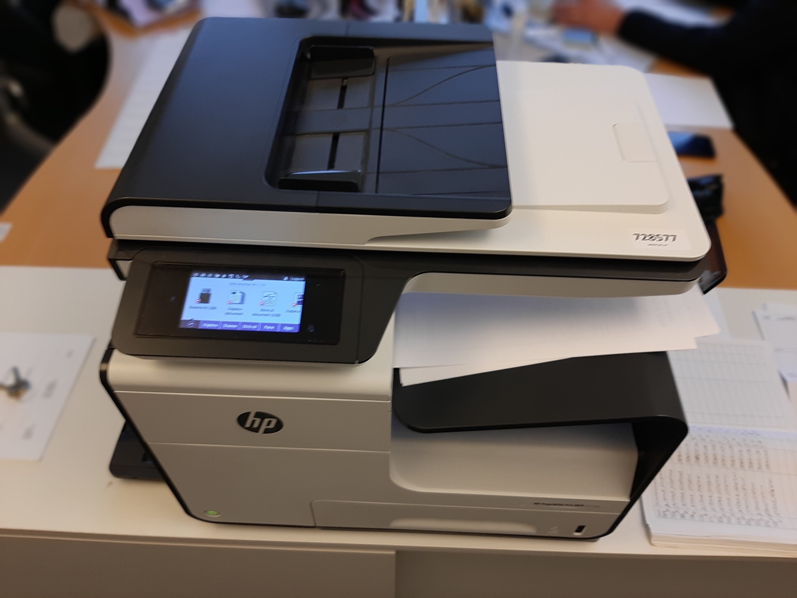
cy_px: 299
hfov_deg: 67.3
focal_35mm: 26
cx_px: 398
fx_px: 599
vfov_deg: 53.1
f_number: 1.7
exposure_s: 1/25
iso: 40
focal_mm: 3.93
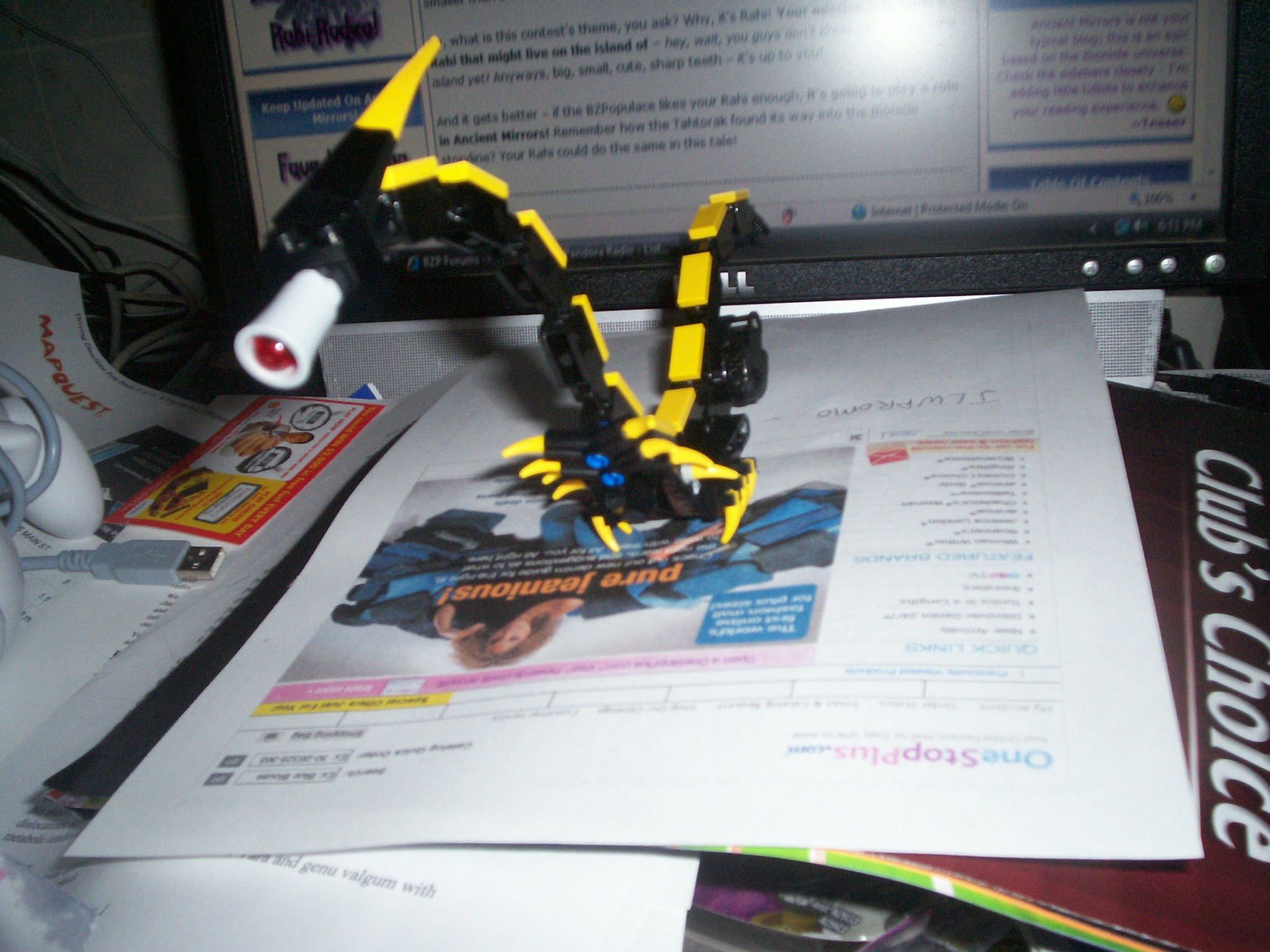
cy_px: 476
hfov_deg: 51.4
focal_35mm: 36
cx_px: 635
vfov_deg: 39.7
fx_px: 1321
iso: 140
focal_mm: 5.9
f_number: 4.5
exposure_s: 1/64
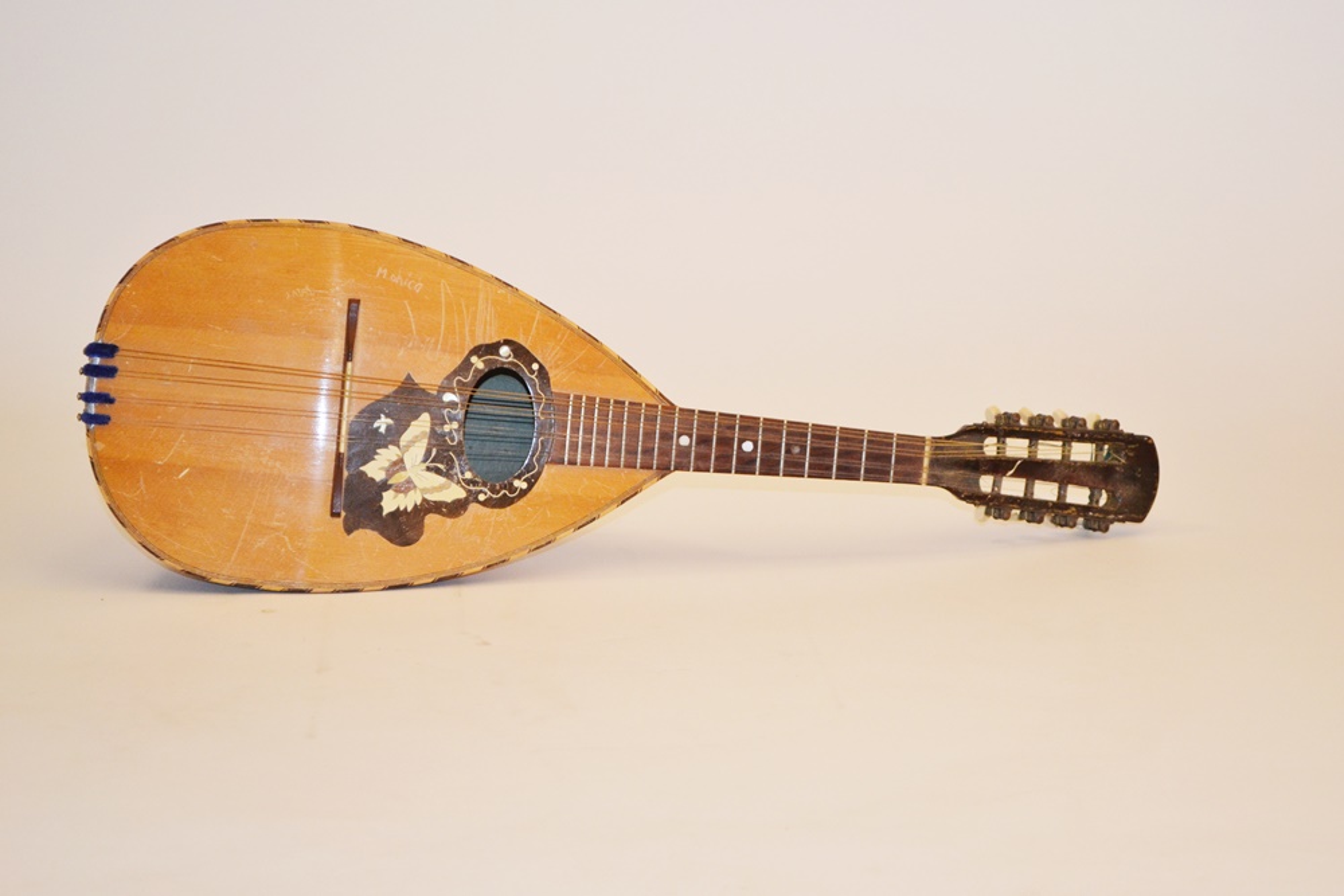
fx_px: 3080
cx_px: 672
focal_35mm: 82
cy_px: 448
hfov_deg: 24.6
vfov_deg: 16.6
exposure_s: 1/60
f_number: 5.6
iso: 800
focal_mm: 55
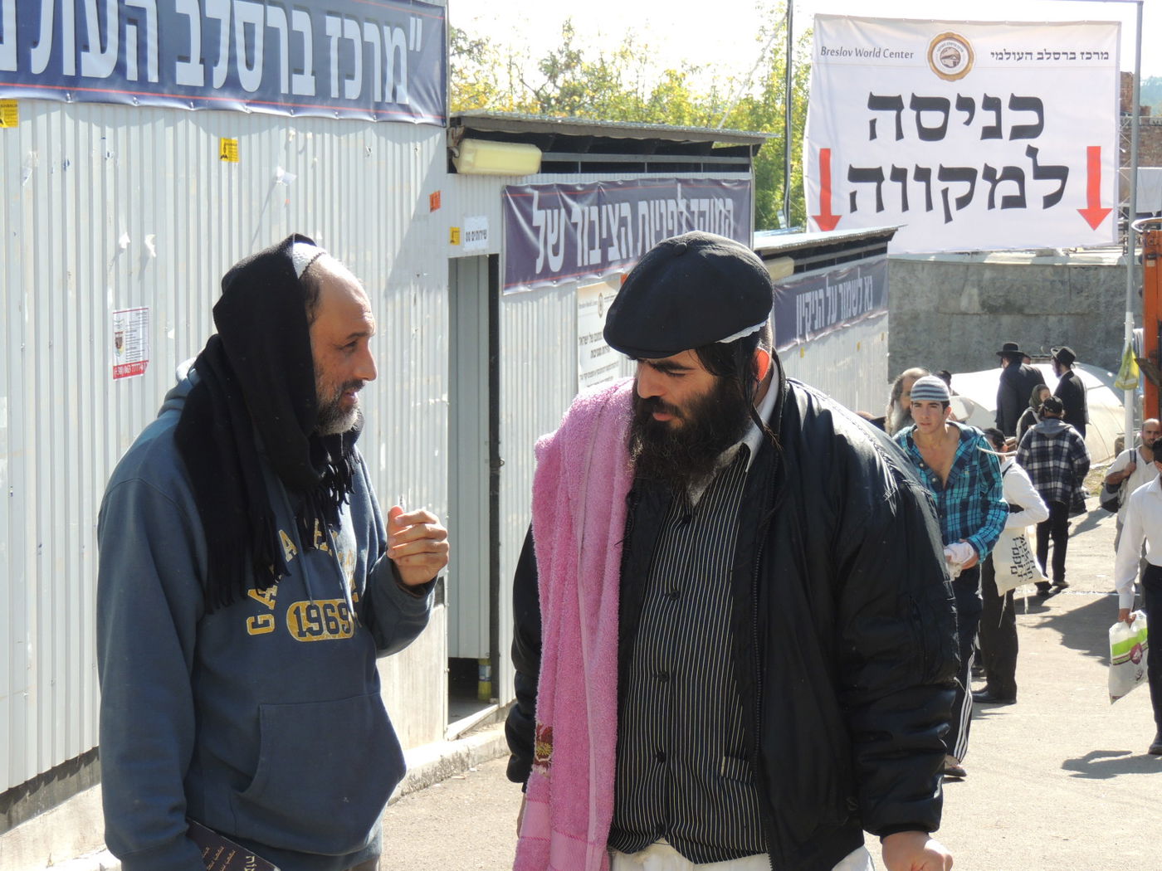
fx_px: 3021
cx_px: 581
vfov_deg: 16.4
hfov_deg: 21.8
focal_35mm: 90
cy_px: 436
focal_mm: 16
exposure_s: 1/400
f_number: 4.1
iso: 140
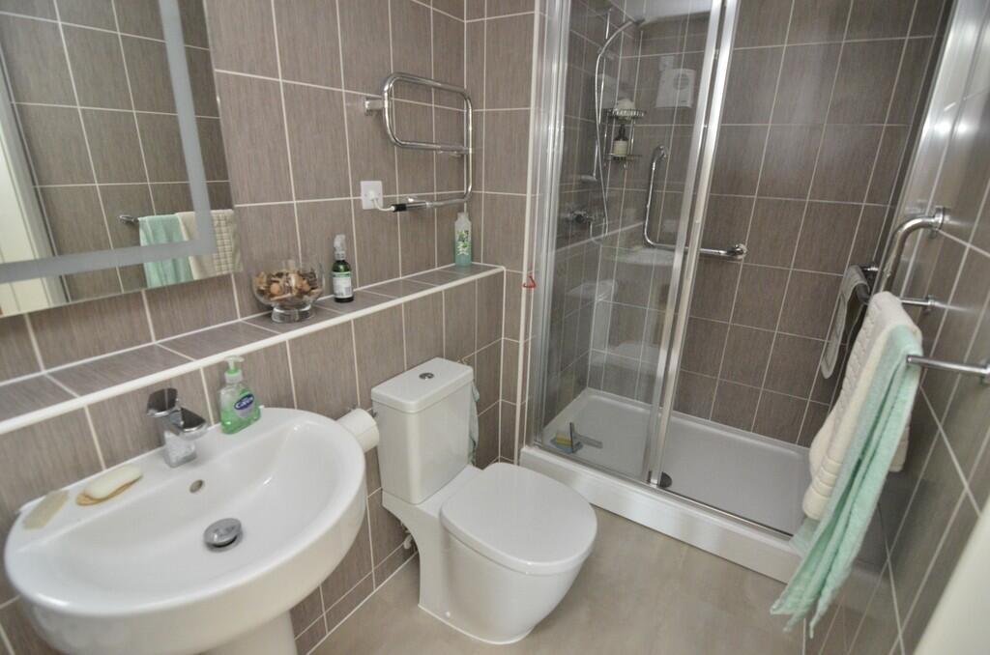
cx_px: 495
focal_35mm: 16
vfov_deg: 71.8
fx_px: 453
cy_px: 328
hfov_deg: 95.1
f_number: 4
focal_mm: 11
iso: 3200
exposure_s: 1/60
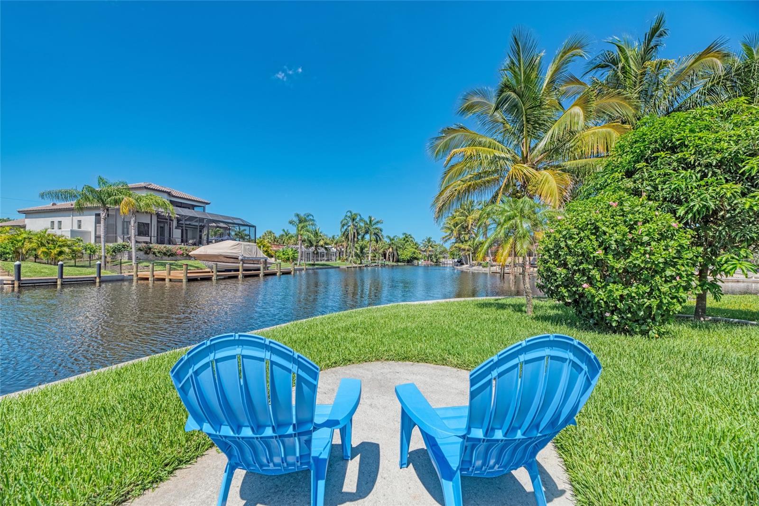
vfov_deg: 81.2
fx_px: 295
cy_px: 253
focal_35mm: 14
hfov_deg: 104.2
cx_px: 380
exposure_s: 1/200
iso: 250
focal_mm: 14
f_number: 7.1
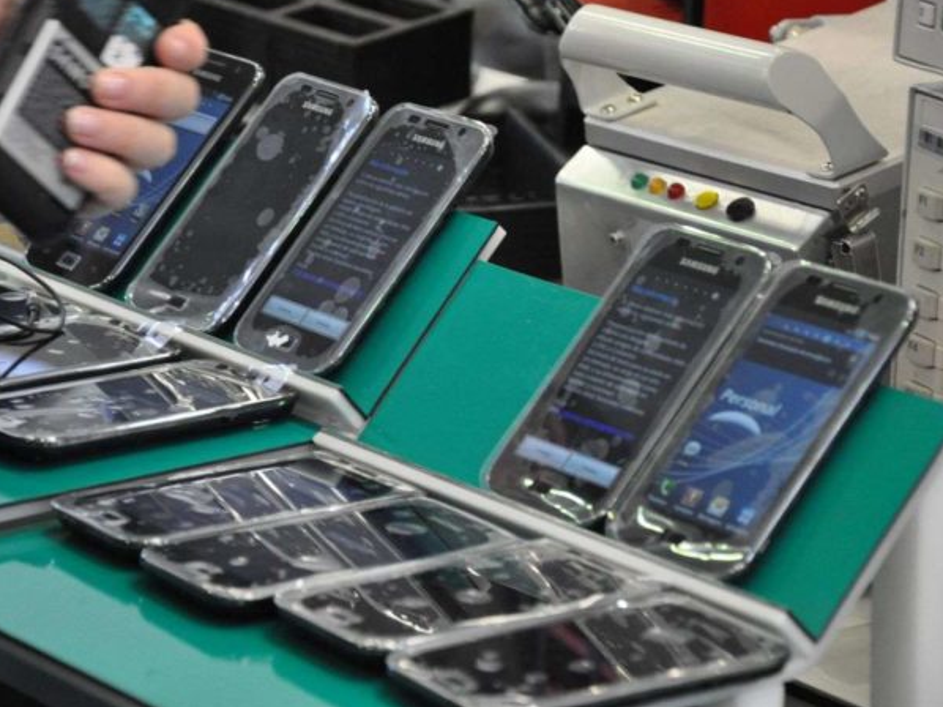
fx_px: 3882
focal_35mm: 143
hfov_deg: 13.8
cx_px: 434
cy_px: 347
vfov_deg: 10.4
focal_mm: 85
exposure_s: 1/80
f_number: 5.6
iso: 1600
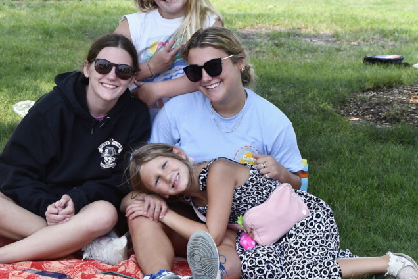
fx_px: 1533
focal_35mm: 132
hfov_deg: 15.5
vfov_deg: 10.4
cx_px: 193
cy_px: 115
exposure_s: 1/250
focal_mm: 55
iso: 200
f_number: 7.1
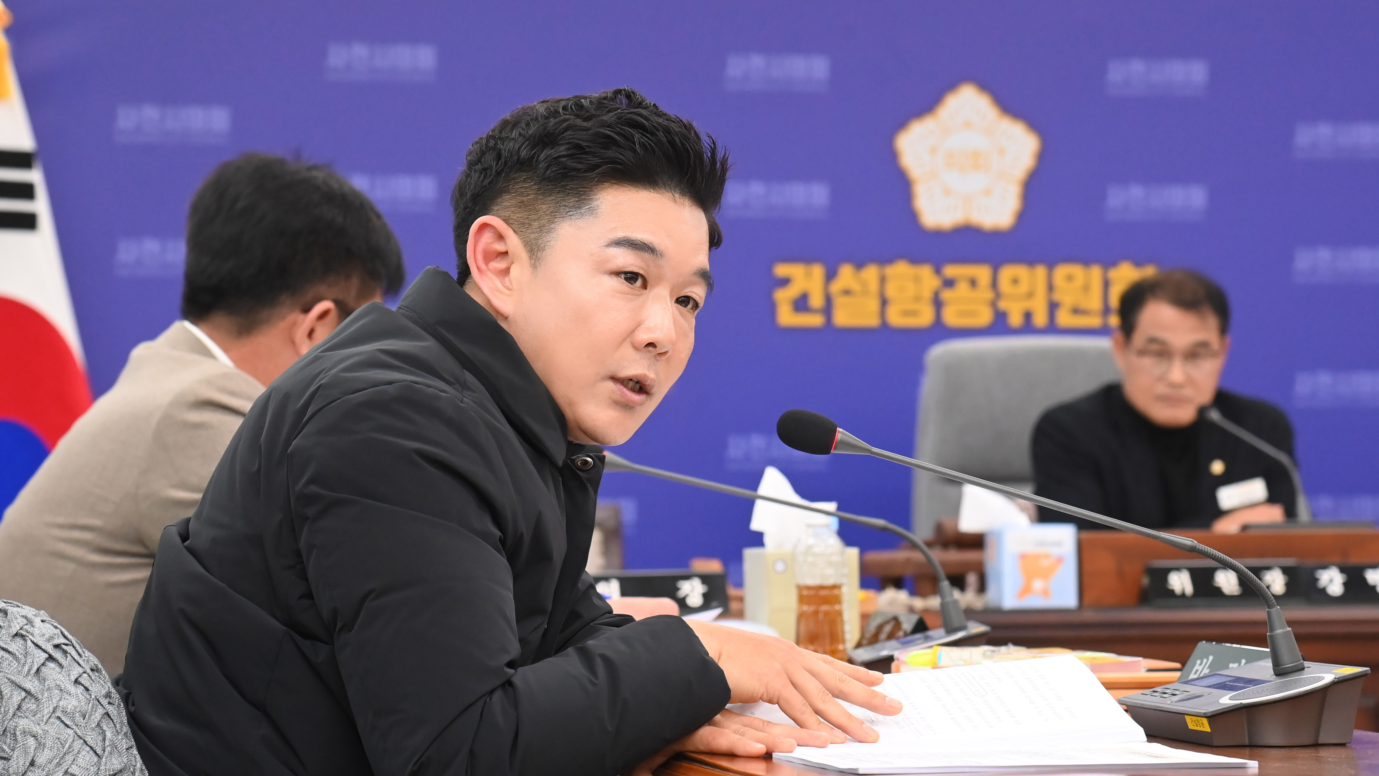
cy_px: 450
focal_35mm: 100
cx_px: 687
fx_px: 3657
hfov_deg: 21.4
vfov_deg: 12.1
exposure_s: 1/250
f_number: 6.3
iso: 4000
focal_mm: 95
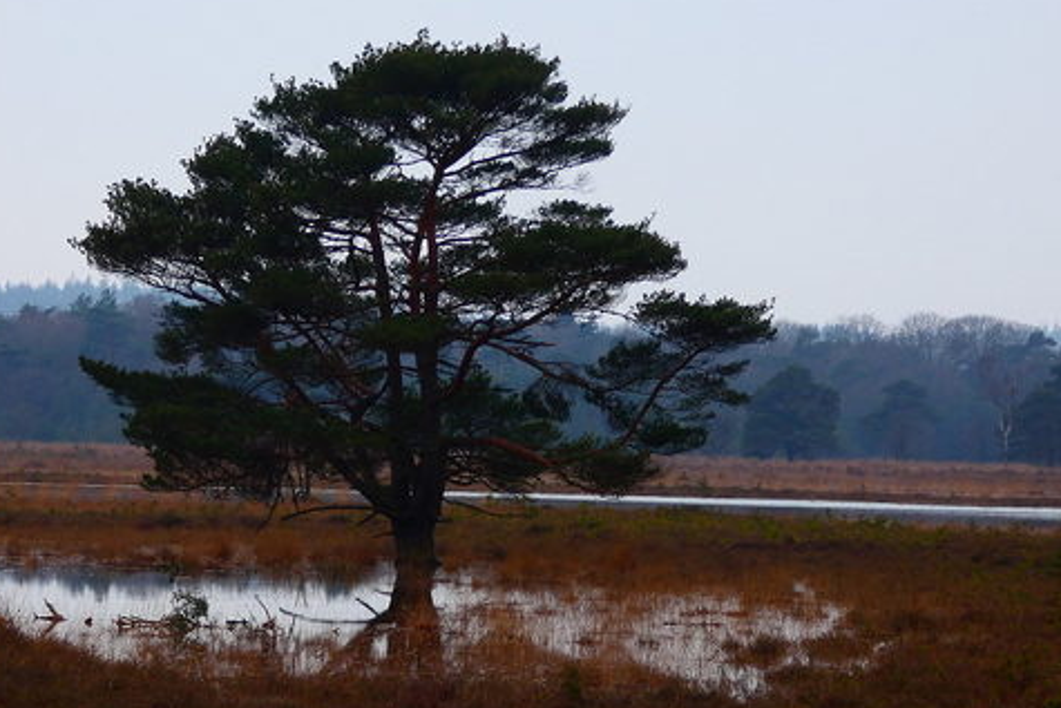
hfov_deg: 14.0
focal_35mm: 147
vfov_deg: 9.3
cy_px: 398
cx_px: 462
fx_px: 4333
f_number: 5
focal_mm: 20.1
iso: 80
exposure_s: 1/50
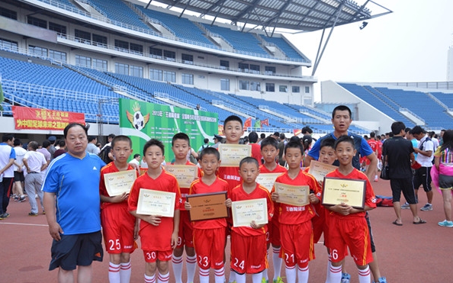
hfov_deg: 56.7
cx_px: 227
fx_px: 420
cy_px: 137
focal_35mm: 34
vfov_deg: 37.3
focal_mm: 22
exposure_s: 1/60
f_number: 4.5
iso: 400
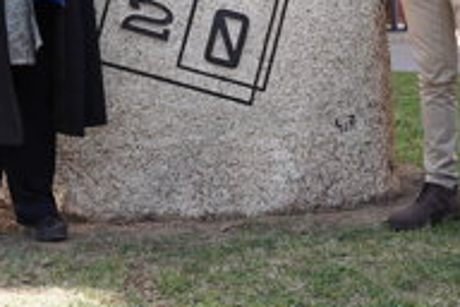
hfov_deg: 25.6
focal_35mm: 79
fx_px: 1009
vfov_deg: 16.5
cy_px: -72
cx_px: 171
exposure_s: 1/125
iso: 250
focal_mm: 31
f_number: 7.1
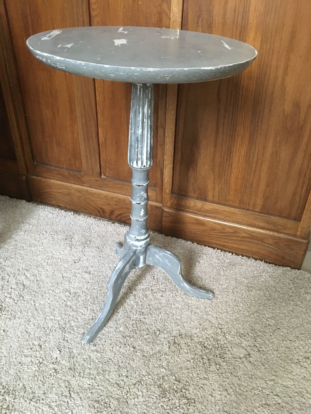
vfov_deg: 61.7
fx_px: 347
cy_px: 207
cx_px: 156
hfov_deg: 48.2
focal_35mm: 29
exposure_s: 1/17
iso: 250
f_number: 2.2
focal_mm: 4.15
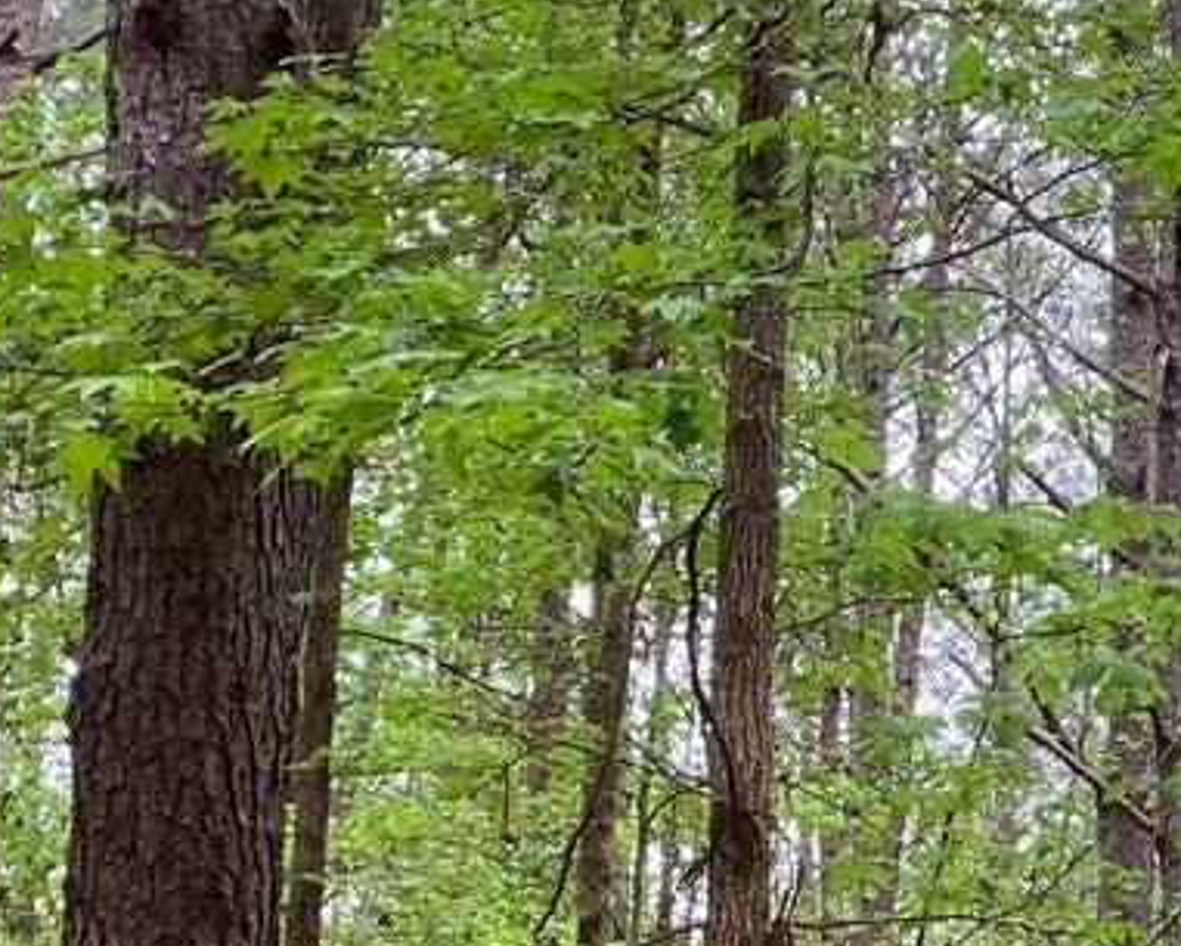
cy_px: 965
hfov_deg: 18.5
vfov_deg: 15.4
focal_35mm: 98
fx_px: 3426
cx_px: 1427
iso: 80
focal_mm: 3.99
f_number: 1.8
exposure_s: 1/65
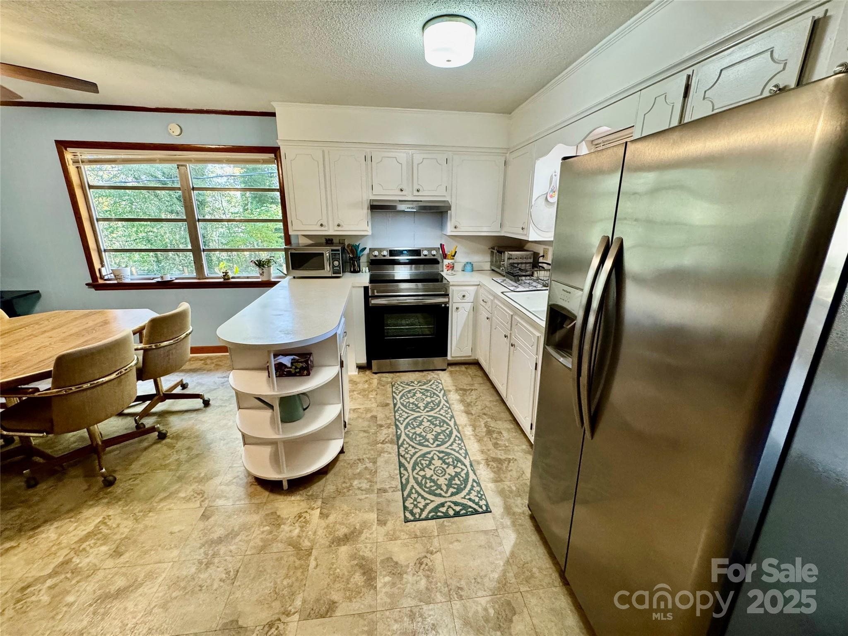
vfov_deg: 85.7
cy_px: 318
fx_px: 343
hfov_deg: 102.1
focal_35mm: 14
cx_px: 424
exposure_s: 1/60
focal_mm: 2.22
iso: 320
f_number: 2.2
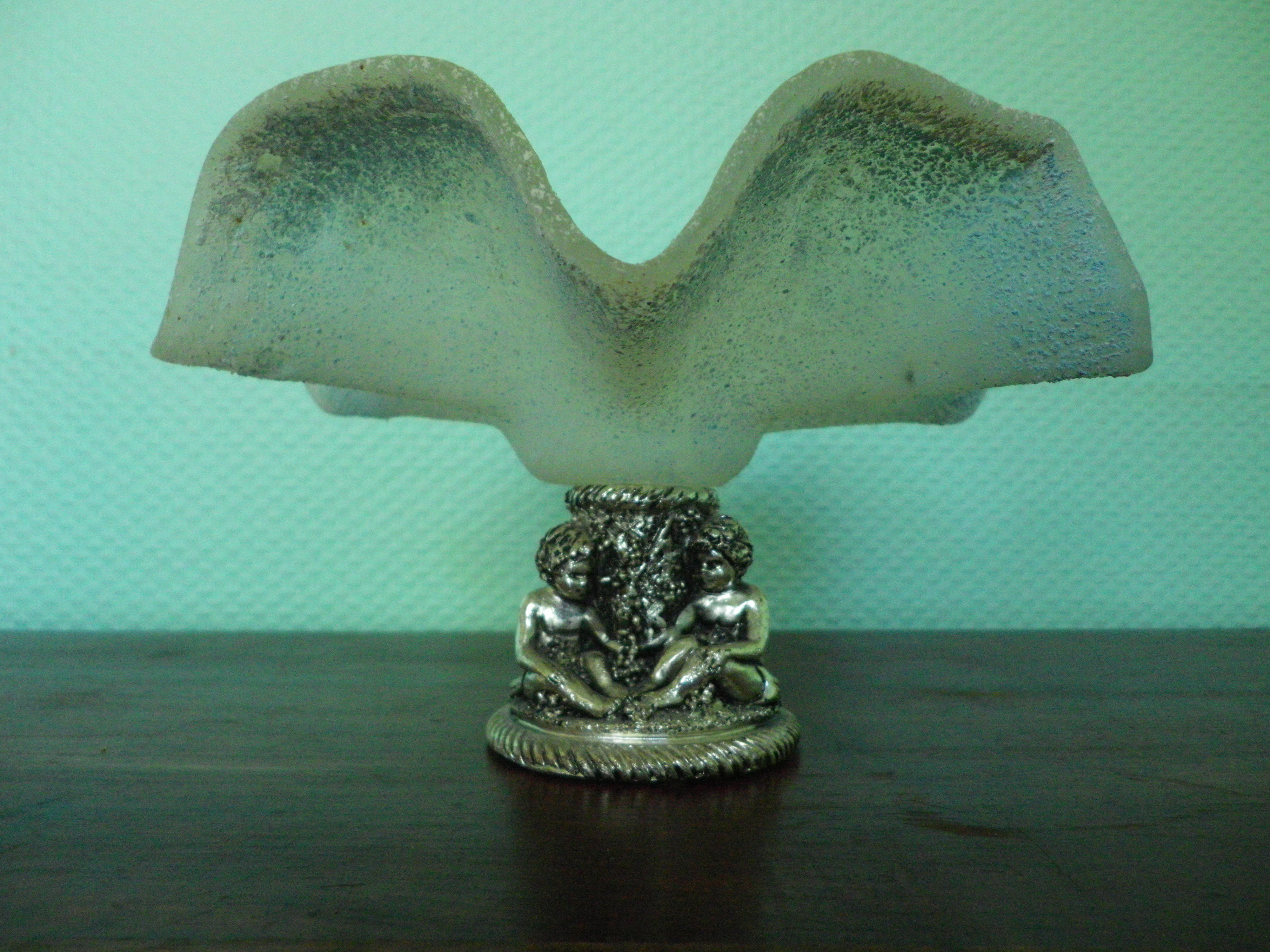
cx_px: 635
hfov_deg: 63.4
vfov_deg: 49.7
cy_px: 476
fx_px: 1027
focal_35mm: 28
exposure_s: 1/60
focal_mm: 4.9
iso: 500
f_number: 2.6
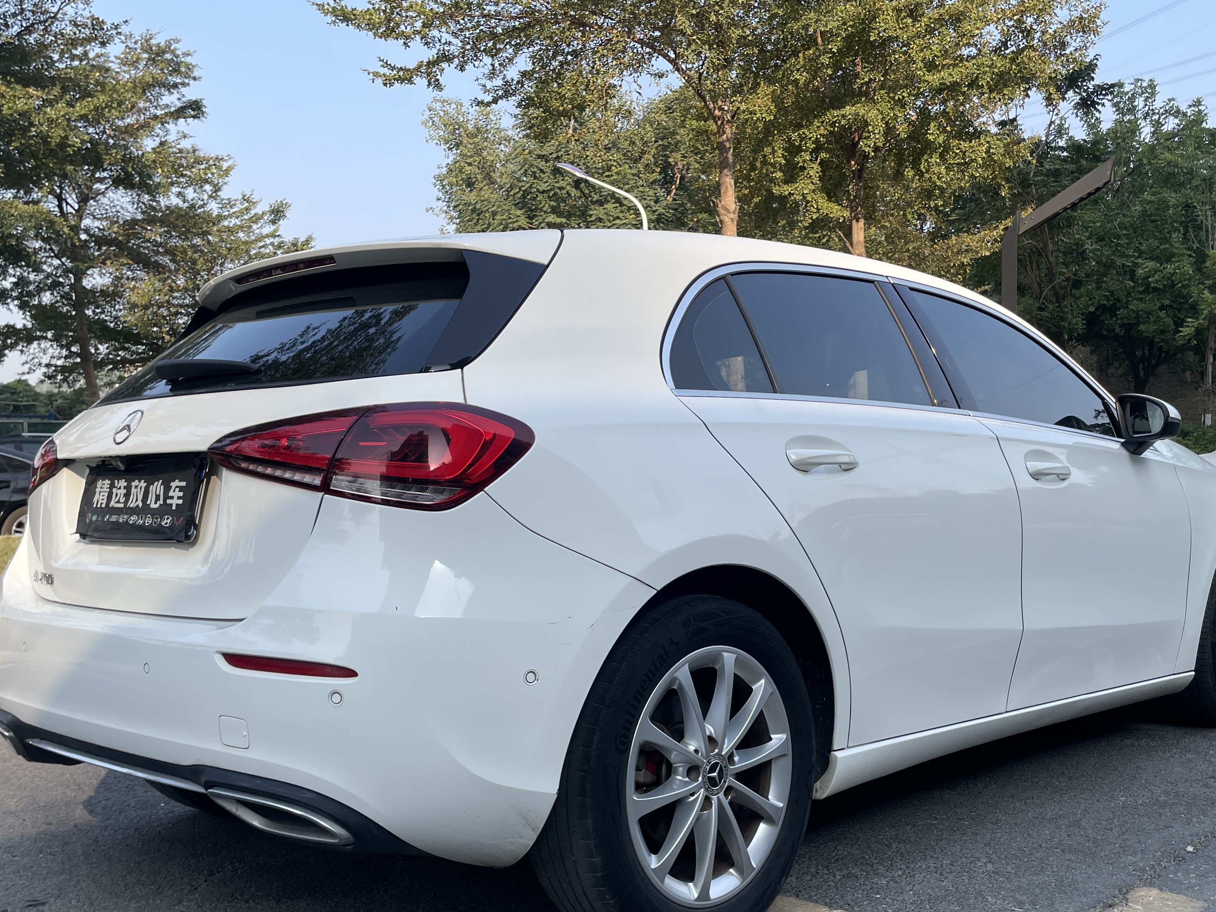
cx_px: 641
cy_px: 556
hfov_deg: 51.3
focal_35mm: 36
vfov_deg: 39.5
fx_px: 1265
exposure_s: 1/1289
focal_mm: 4.2
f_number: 1.6
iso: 32
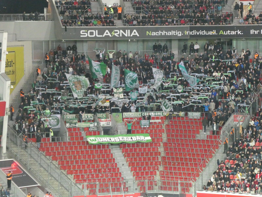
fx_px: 1211
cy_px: 98
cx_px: 131
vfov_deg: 9.3
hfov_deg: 12.3
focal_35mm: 160
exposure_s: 1/50
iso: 1600
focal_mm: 28.7
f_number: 5.5
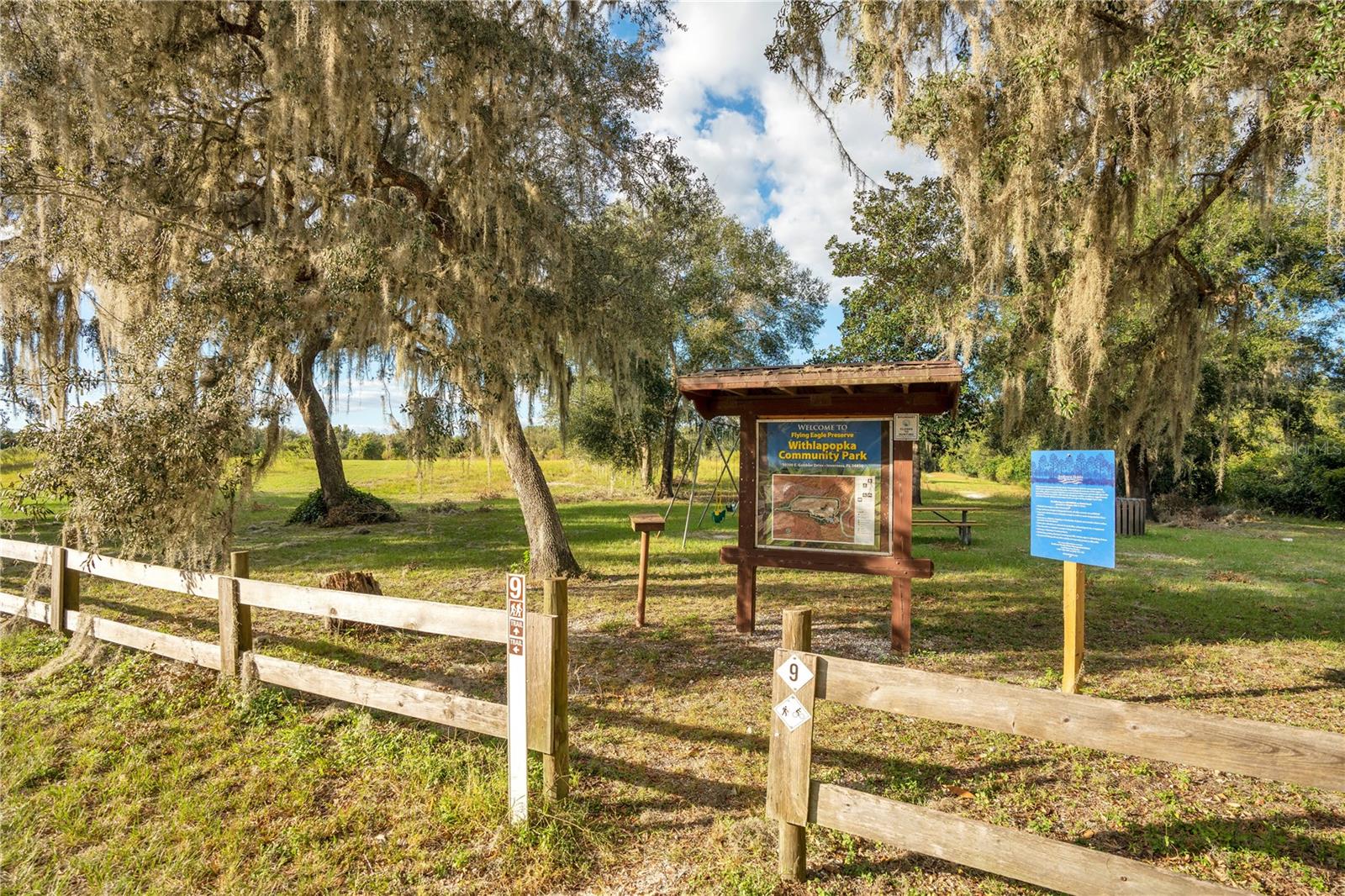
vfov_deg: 73.7
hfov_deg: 96.7
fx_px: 598
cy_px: 448
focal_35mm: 16
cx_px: 672
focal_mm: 16
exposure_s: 1/250
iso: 100
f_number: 5
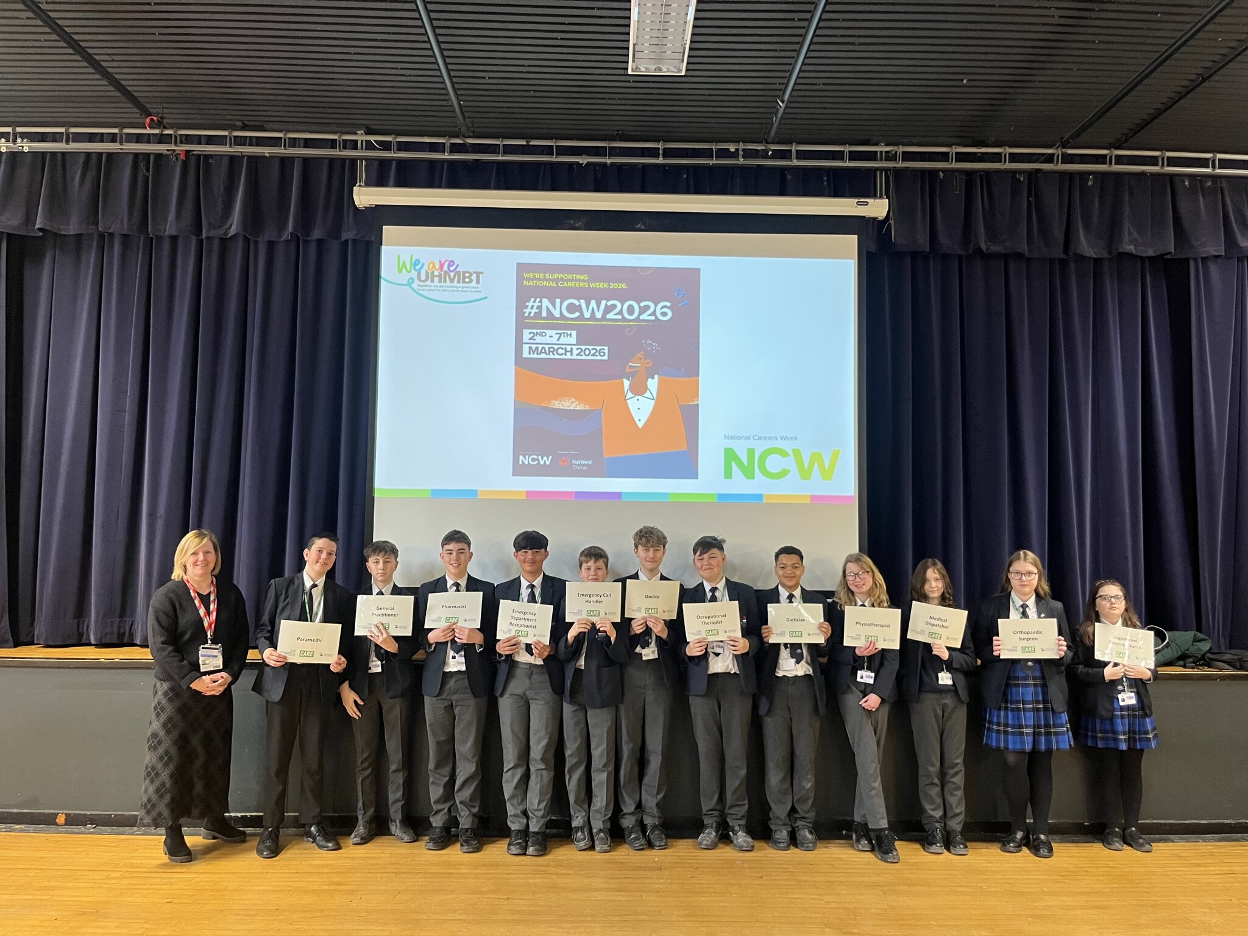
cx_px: 624
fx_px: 937
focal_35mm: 26
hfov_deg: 67.3
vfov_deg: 53.1
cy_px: 468
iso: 320
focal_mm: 5.1
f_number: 1.6
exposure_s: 1/50
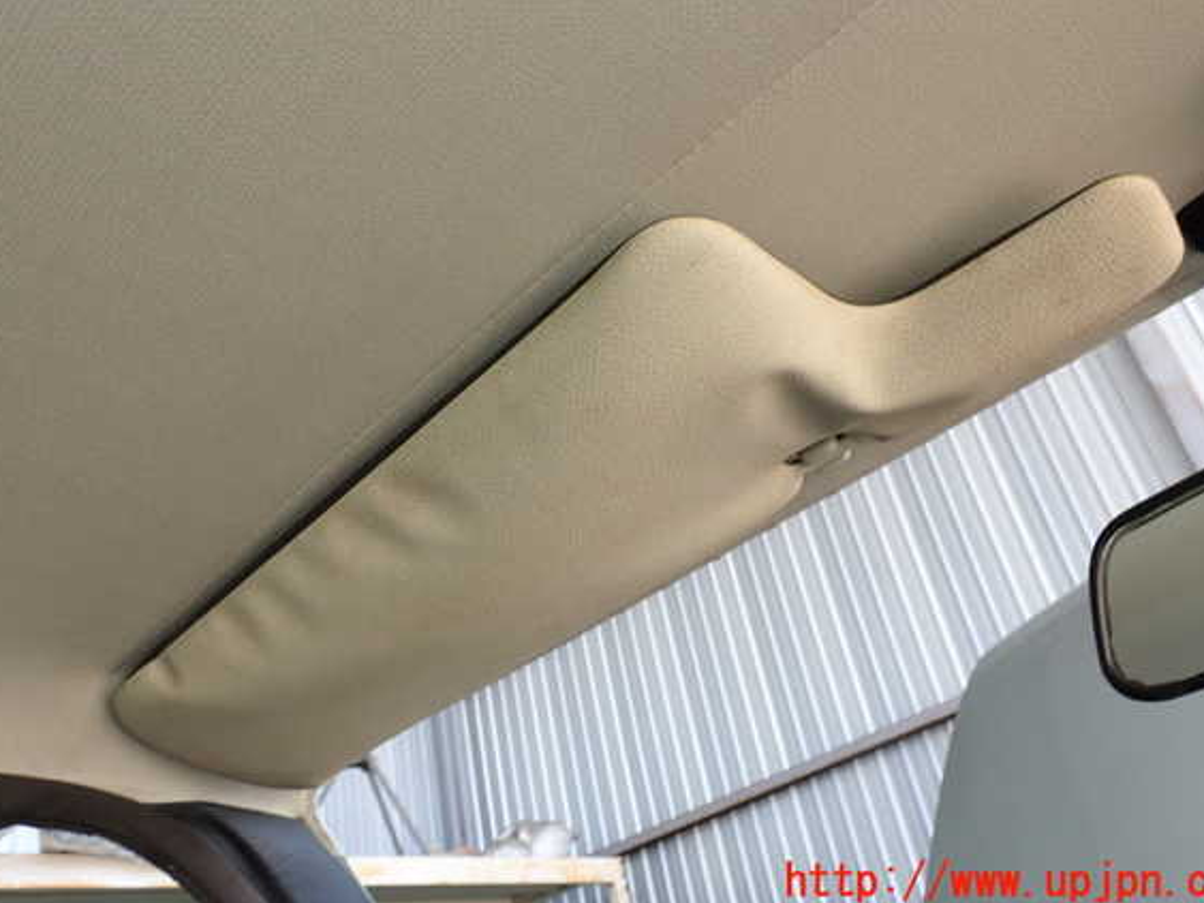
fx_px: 1113
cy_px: 428
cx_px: 627
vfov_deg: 44.1
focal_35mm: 32
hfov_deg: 56.8
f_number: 3.2
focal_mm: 5.4
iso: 100
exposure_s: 1/60
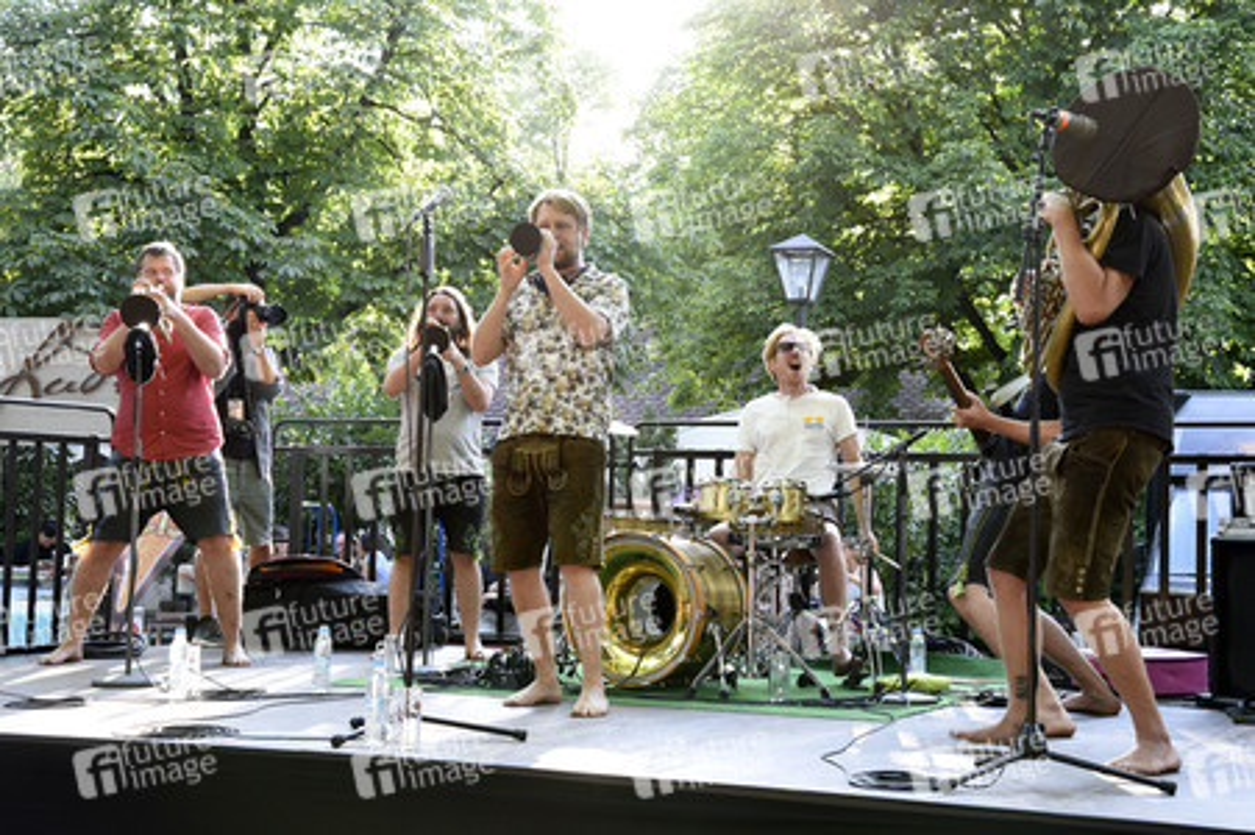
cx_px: 628
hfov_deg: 38.2
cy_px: 418
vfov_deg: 26.0
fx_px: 1811
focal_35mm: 52
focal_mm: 52
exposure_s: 1/80
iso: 640
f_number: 6.3
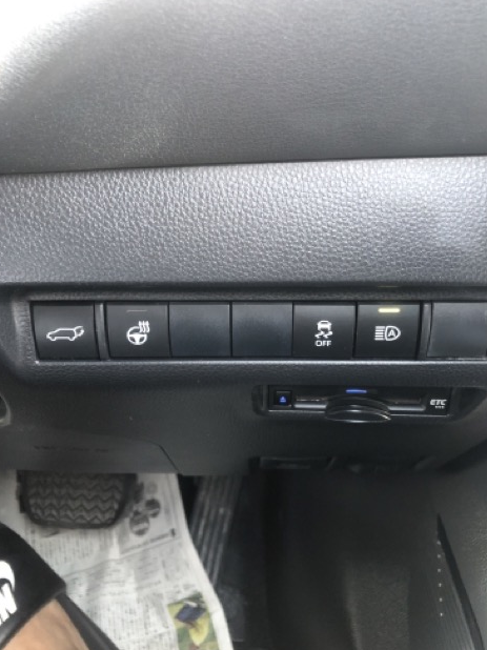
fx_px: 544
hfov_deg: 48.2
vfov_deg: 61.7
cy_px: 326
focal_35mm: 29
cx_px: 243
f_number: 1.8
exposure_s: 1/15
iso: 100
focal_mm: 3.99
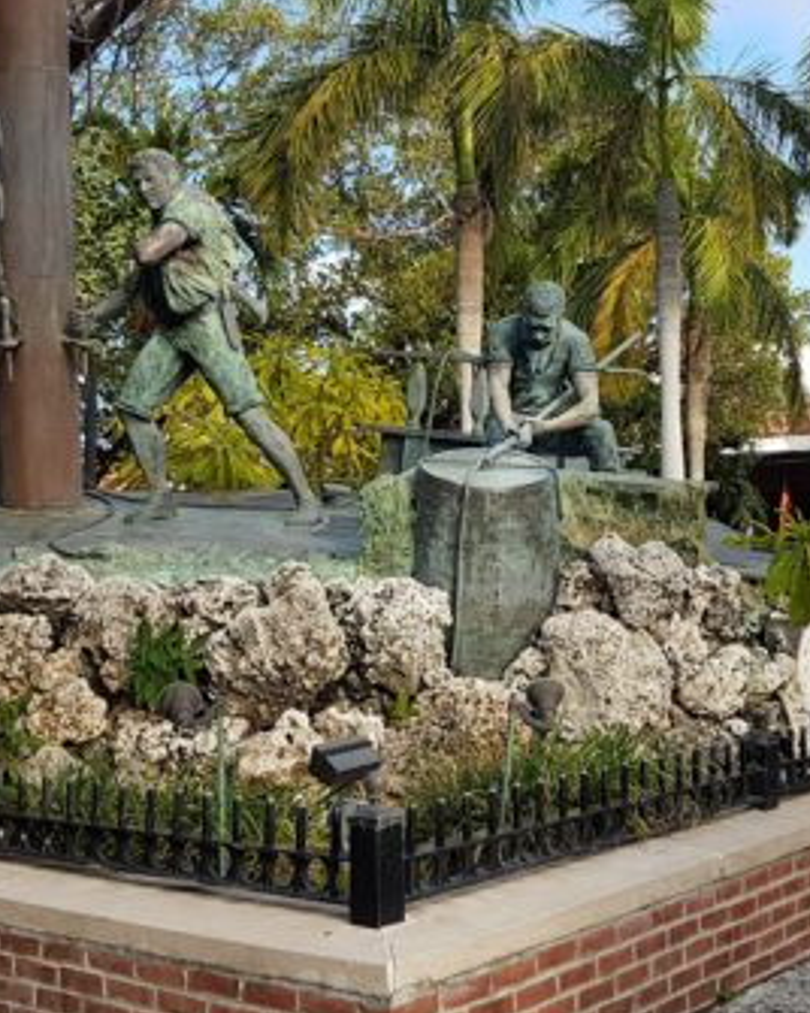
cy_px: 446
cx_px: 520
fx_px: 1408
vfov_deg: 39.5
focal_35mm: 47
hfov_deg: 31.9
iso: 40
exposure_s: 1/814
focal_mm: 4.2
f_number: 1.7
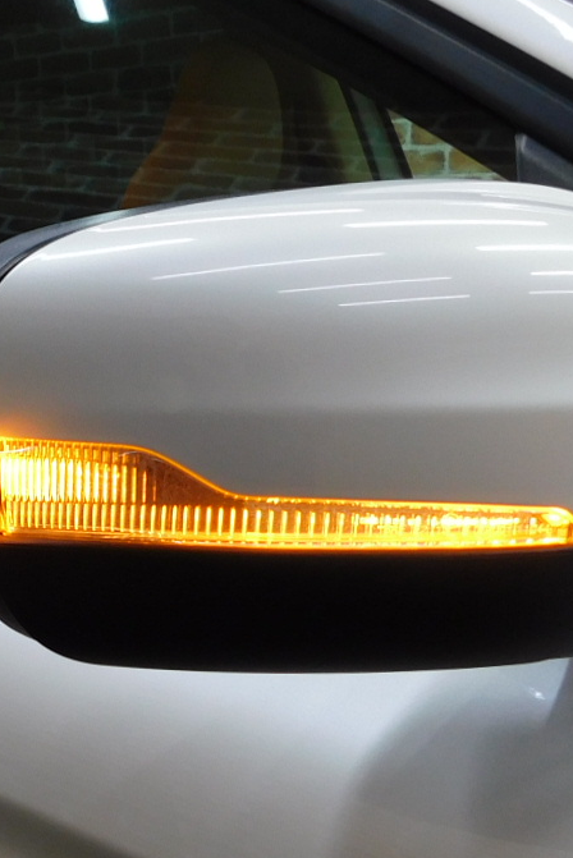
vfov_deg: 34.9
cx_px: -35
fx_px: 1359
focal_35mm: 57
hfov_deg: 22.6
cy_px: 523
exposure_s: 1/30
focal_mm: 4
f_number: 3
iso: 140
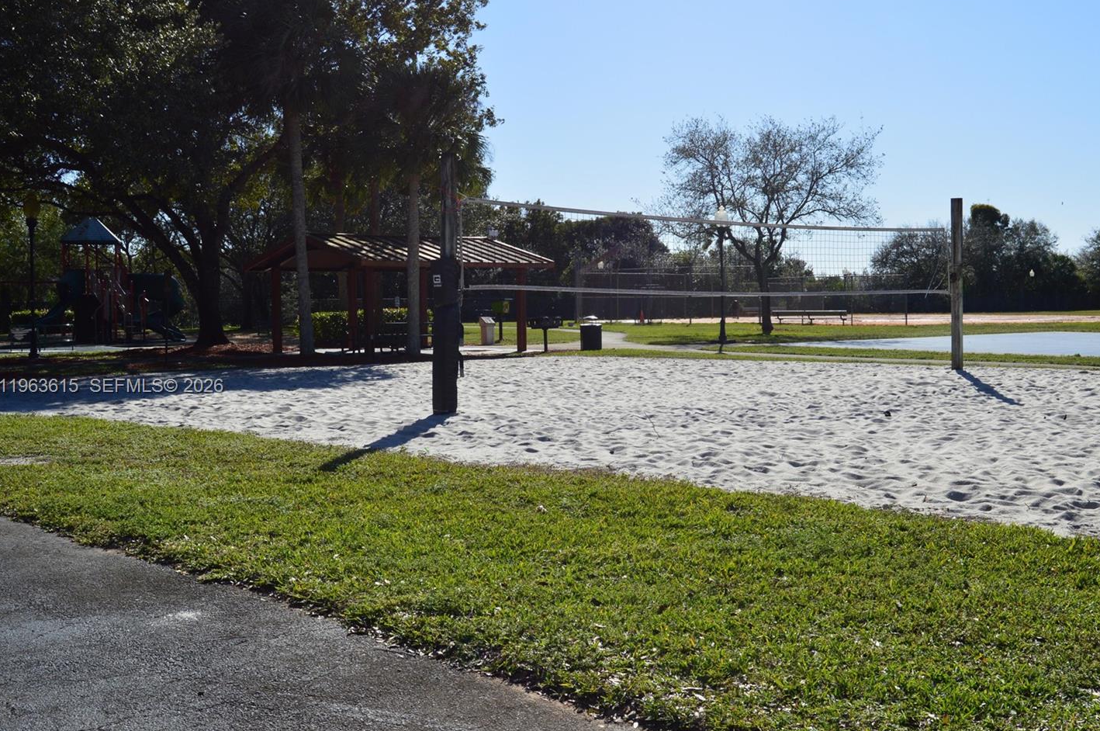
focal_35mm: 44
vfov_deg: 30.4
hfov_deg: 44.5
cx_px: 603
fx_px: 1343
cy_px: 388
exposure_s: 1/500
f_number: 11
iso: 220
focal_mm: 26
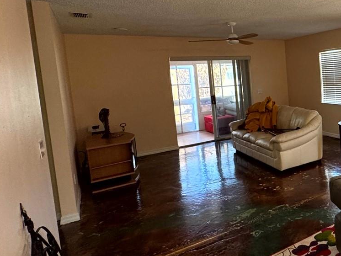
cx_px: 353
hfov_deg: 47.8
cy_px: 93
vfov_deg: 46.3
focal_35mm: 30
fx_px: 296
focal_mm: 2.22
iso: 200
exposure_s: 1/60
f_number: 2.2
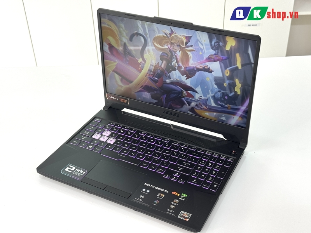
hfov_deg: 39.7
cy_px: 116
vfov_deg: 30.3
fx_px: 431
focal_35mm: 48
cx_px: 156
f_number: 1.78
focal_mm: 6.76
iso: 50
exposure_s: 1/121
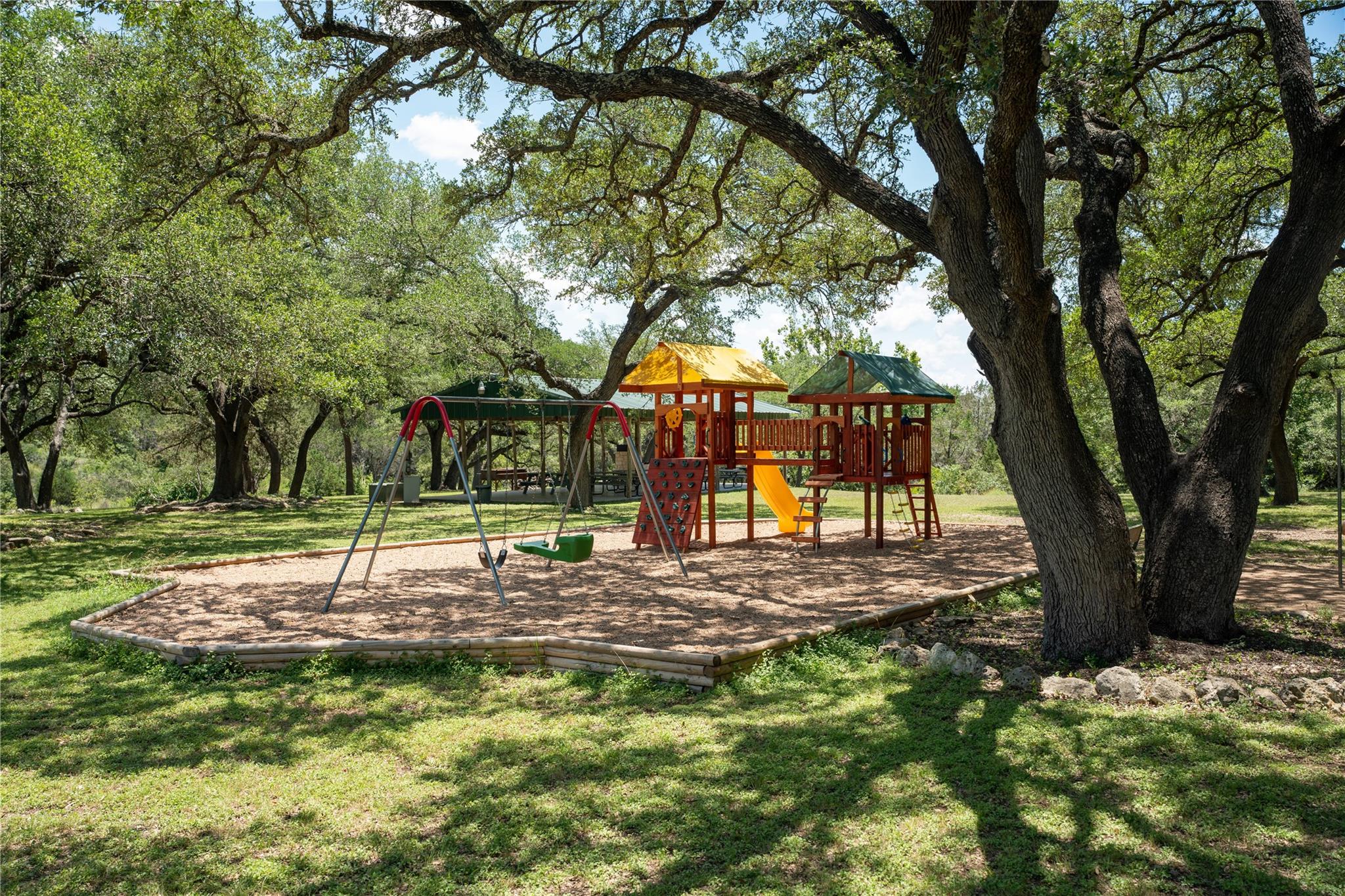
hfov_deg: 61.3
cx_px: 672
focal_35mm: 30
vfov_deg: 43.1
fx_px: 1136
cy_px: 448
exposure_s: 1/160
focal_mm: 30.4
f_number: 5.6
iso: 200
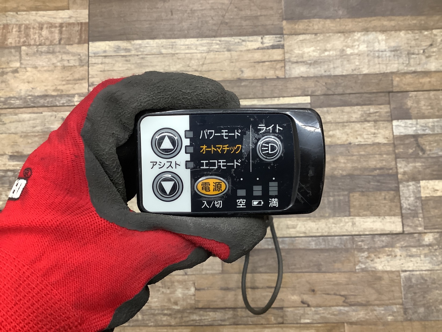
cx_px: 221
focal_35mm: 31
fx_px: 396
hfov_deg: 58.3
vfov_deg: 45.5
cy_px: 166
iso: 200
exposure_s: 1/60
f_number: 2.4
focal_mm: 3.3
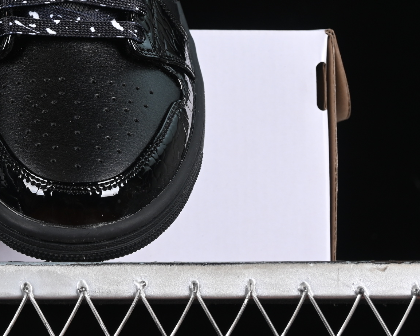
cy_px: 50
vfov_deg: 9.1
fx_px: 2113
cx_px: -40
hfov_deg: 11.2
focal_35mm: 170
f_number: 6.3
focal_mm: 50
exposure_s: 1/50
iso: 160
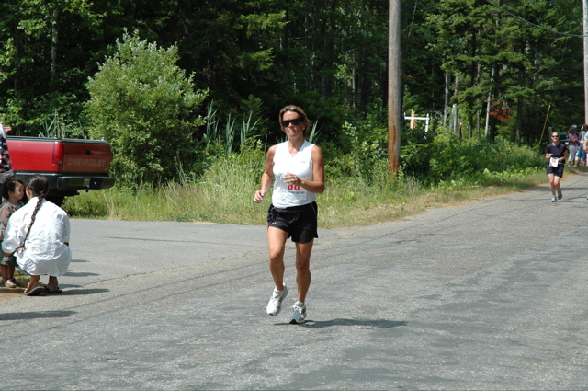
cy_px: 196
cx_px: 294
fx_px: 1713
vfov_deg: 13.0
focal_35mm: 105
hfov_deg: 19.5
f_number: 8
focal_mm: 70
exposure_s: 1/250
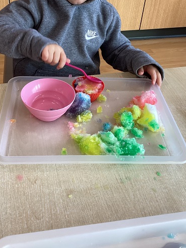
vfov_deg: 44.1
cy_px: 81
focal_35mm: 42
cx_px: 82
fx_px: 301
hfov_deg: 34.3
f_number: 2.4
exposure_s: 1/60
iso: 64
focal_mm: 3.3
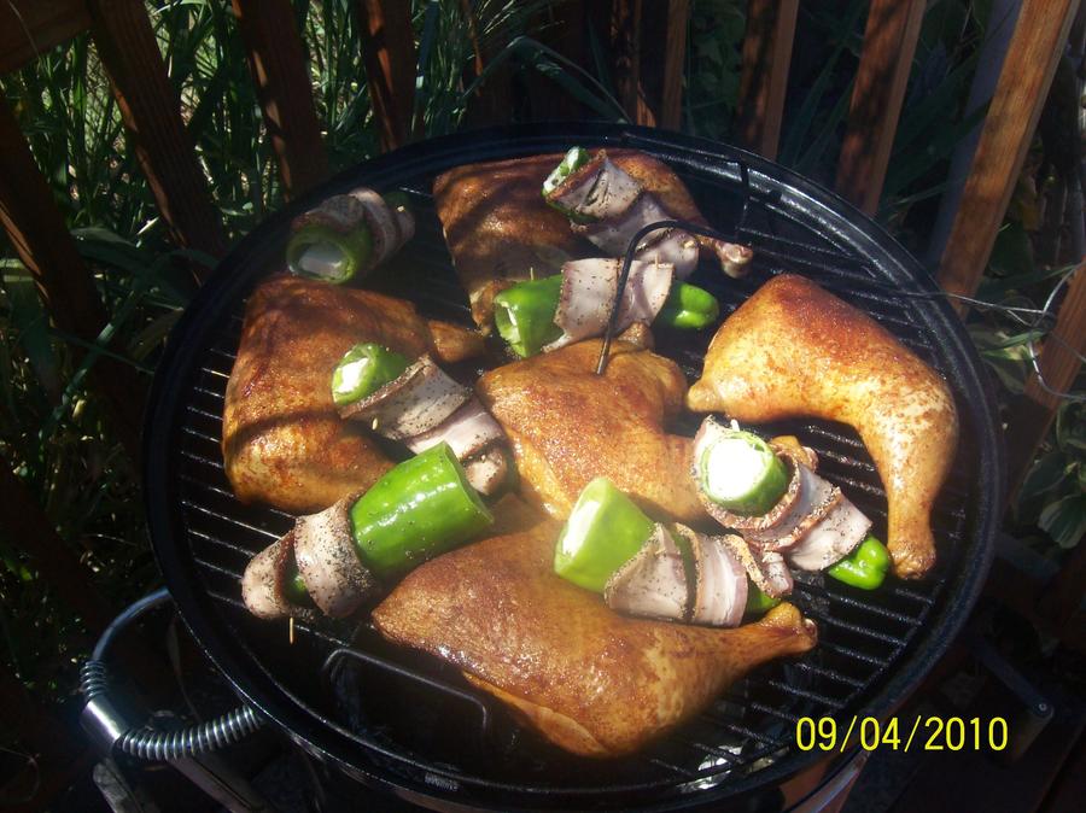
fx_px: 1129
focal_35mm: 36
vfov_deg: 39.6
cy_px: 406
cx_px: 543
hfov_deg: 51.4
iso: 80
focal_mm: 6
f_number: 4.8
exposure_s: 1/322
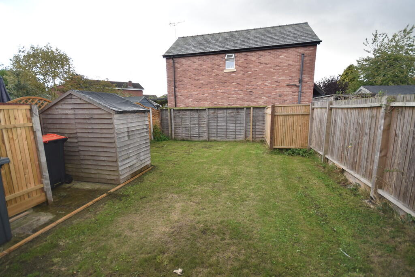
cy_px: 138
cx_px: 208
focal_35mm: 15
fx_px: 173
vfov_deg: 77.3
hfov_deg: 100.4
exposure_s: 1/200
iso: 180
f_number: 5
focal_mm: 10
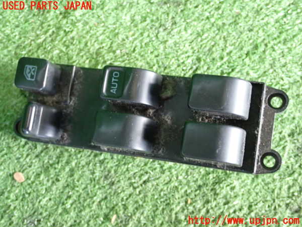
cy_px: 114
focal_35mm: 54
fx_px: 471
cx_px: 151
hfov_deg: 35.5
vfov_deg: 27.0
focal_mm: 9.65
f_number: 3.3
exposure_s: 1/25
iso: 800
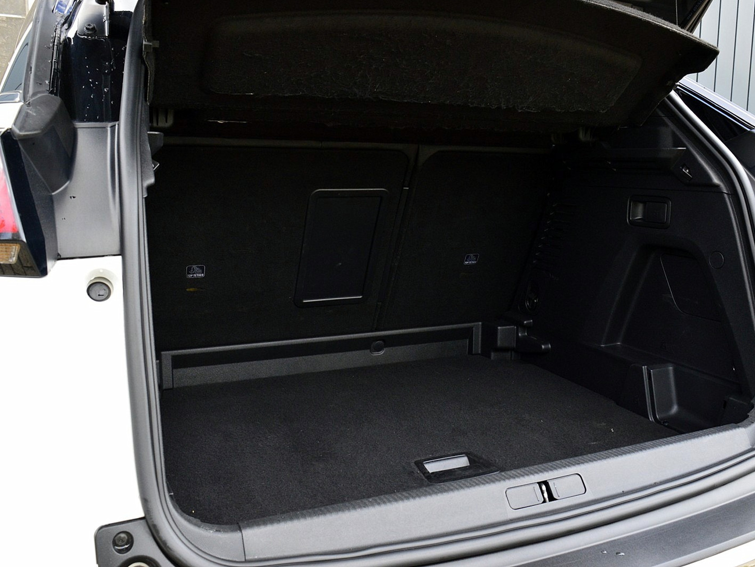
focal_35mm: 33
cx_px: 407
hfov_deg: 55.3
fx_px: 720
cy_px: 279
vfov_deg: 43.0
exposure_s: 1/60
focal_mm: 20
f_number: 8
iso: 800
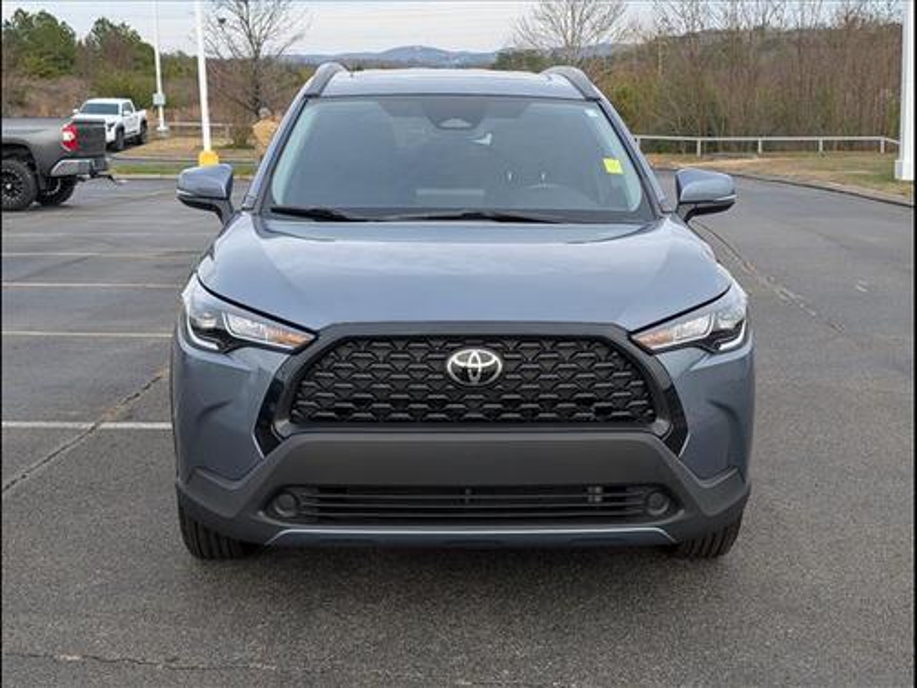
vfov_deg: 29.7
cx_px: 458
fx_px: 1298
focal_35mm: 49
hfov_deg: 38.9
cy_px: 344
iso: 27
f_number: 1.68
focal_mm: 6.9
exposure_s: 1/227
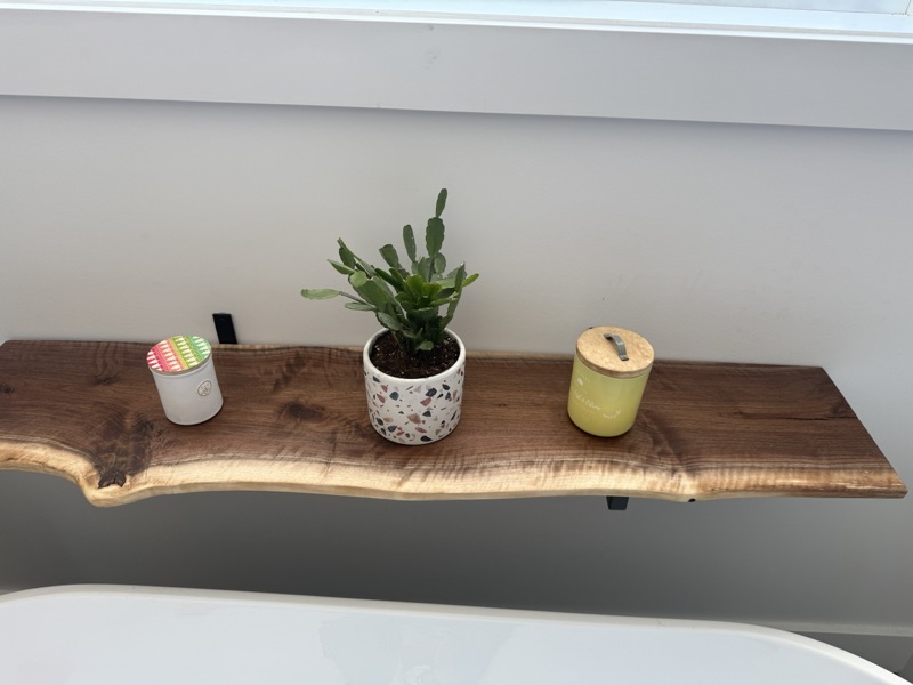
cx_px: 456
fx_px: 633
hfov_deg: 71.6
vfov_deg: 56.8
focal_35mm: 24
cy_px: 342
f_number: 1.78
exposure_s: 1/121
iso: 50
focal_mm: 6.76
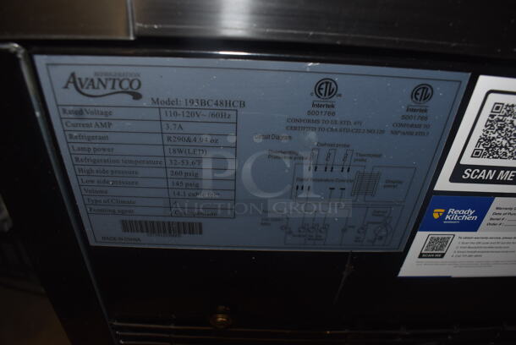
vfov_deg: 48.0
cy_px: 172
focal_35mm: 27
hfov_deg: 67.3
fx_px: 387
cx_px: 258
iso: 200
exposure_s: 1/30
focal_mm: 18
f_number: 5.6
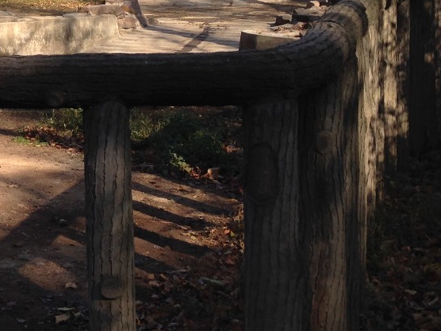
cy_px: 33
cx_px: -148
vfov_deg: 15.4
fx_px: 1210
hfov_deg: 19.0
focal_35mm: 95
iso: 50
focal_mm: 4.12
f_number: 2.4
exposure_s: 1/678
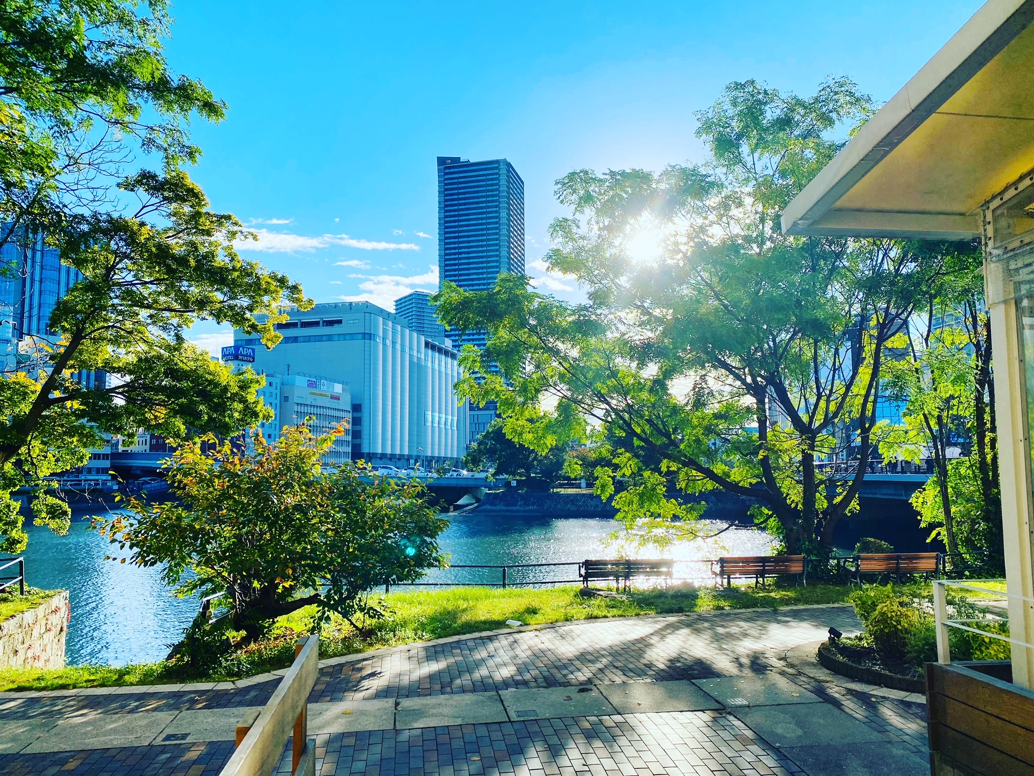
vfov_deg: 53.1
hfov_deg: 67.3
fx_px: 777
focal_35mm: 26
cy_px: 388
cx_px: 517
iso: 32
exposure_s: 1/2817
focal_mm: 4.25
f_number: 1.8
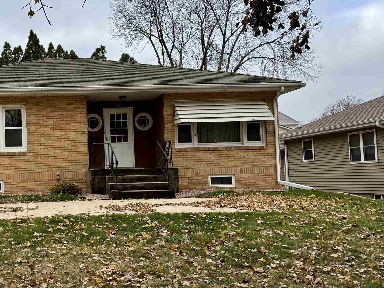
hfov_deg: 42.1
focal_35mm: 42
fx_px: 466
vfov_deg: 34.4
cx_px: 58
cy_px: 153
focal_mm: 6.76
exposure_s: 1/2041
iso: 80
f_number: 1.78
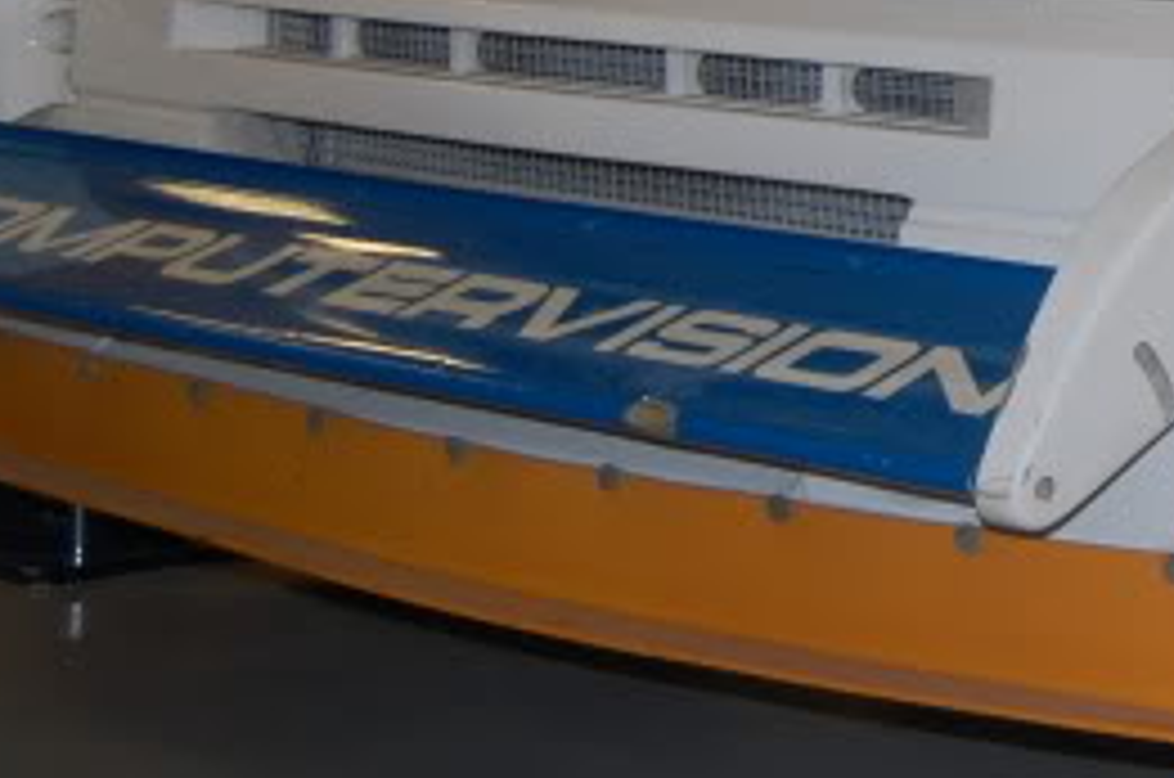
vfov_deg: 13.2
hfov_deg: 18.8
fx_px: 3288
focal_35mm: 101
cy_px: -115
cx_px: 1527
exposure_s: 1/60
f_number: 3.8
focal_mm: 22
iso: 400
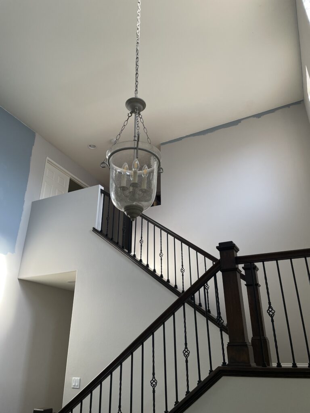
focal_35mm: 26
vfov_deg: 67.3
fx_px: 310
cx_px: 155
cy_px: 206
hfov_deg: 53.1
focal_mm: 4.2
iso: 80
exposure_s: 1/121
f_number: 1.6
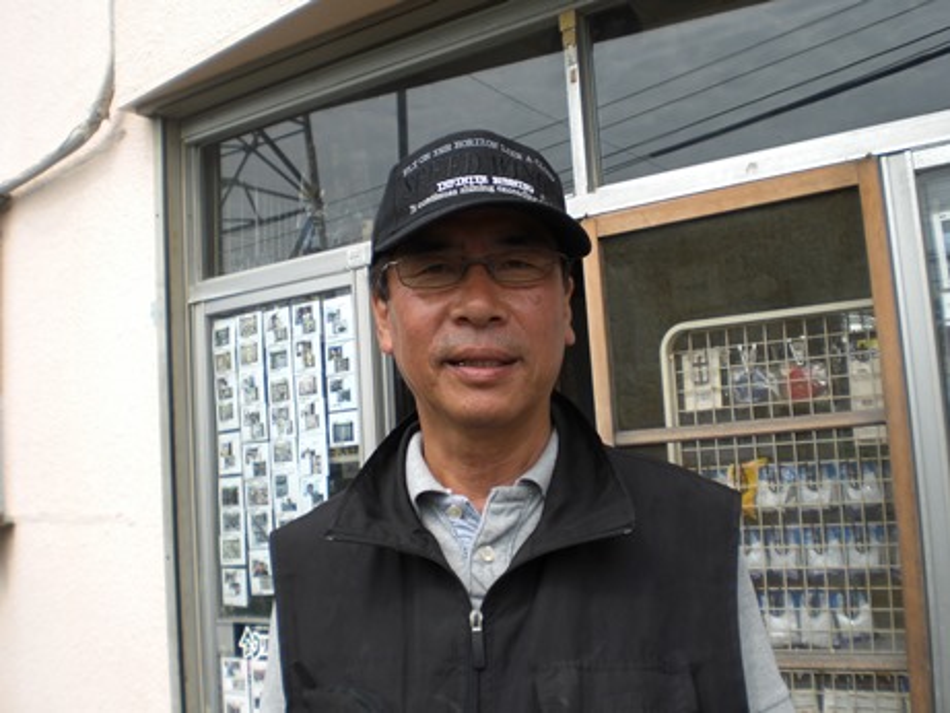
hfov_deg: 49.0
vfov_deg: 37.7
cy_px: 356
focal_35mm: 38
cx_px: 475
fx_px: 1043
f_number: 3.1
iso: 50
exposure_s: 1/400
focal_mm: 6.3
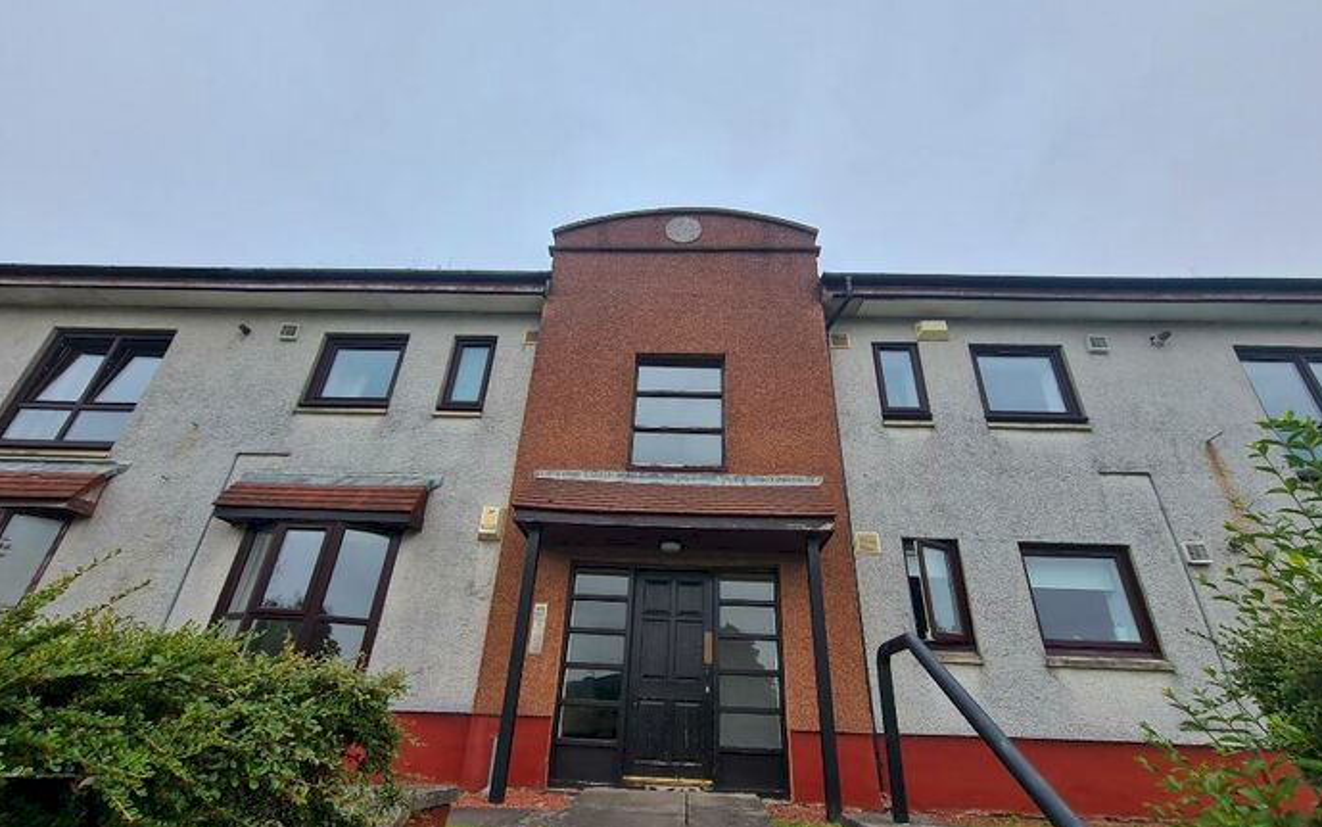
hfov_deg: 105.3
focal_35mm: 14
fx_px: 505
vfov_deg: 78.5
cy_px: 454
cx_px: 668
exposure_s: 1/282
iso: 50
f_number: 2.2
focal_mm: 2.2
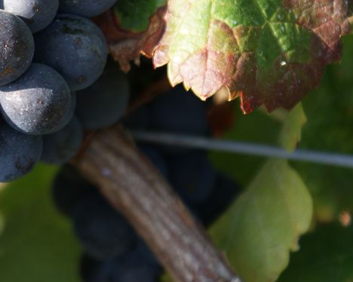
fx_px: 2256
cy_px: 29
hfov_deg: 8.9
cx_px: -12
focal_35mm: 216
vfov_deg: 7.1
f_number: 5.6
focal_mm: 70
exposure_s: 1/125
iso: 125
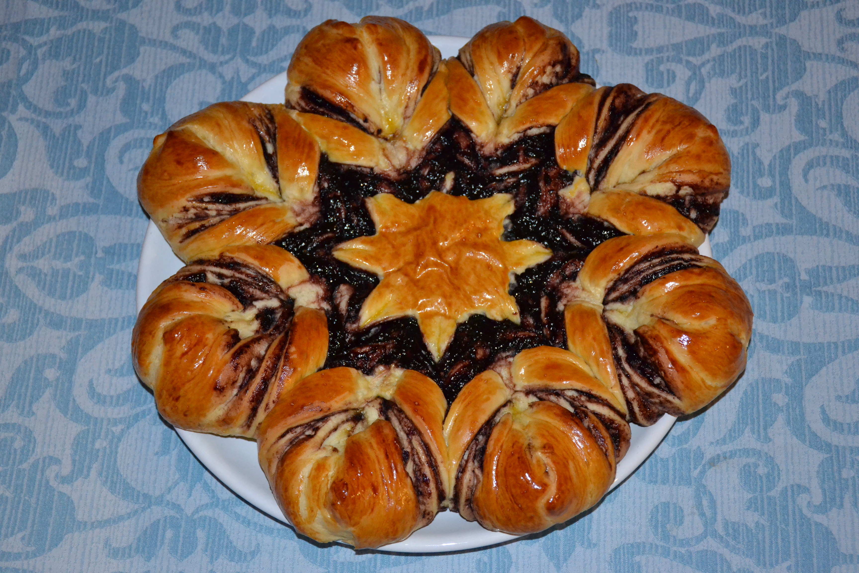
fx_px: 1718
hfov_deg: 28.1
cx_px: 430
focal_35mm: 72
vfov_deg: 18.9
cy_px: 286
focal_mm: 48
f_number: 4.5
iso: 3200
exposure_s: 1/60
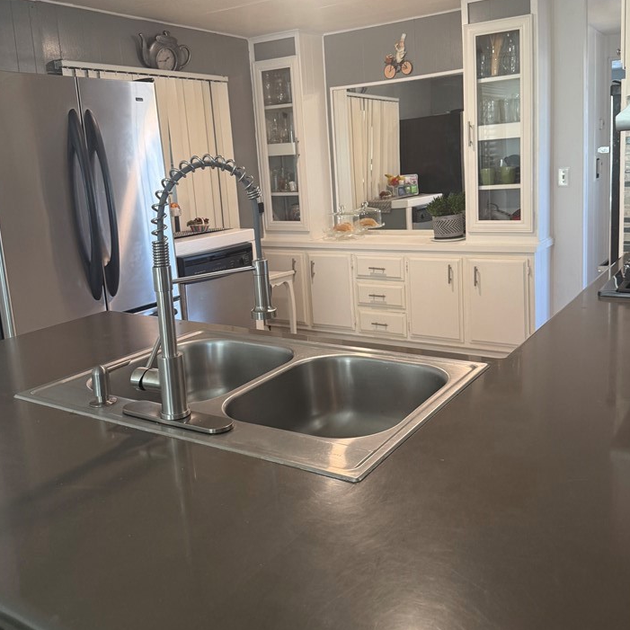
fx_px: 638
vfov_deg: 52.3
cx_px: 336
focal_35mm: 31
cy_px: 267
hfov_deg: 52.5
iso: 160
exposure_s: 1/60
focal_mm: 6.76
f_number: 1.78
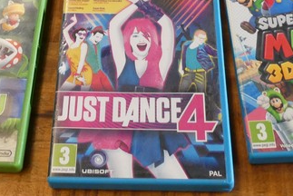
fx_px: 684
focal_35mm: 84
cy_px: -112
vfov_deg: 14.9
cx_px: 104
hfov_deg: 24.1
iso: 200
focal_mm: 4.3
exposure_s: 1/60
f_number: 3.3
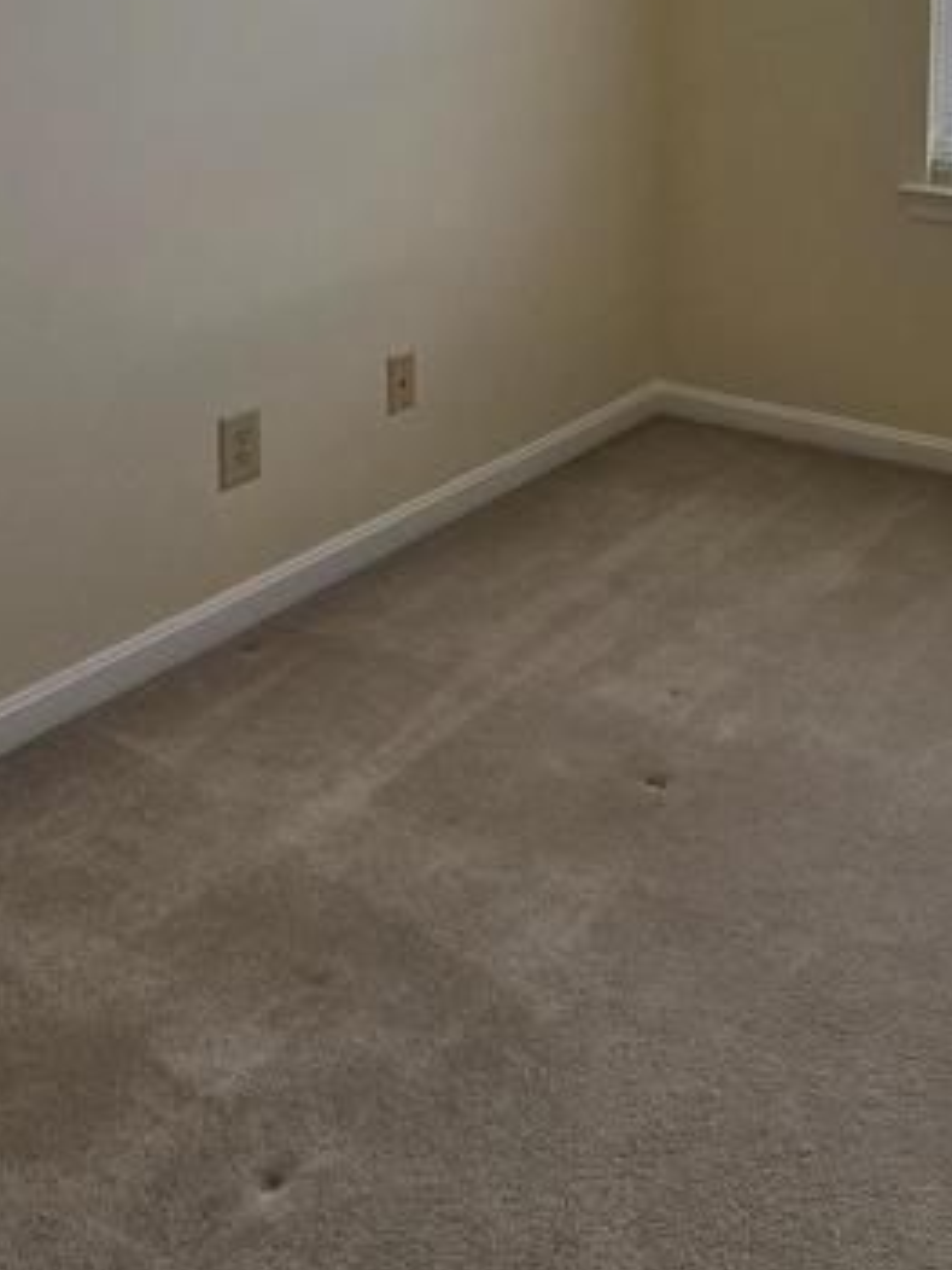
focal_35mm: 40
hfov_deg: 34.0
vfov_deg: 41.5
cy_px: 40
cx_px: 858
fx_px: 1468
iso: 50
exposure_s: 1/247
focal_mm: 2.2
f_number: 2.2
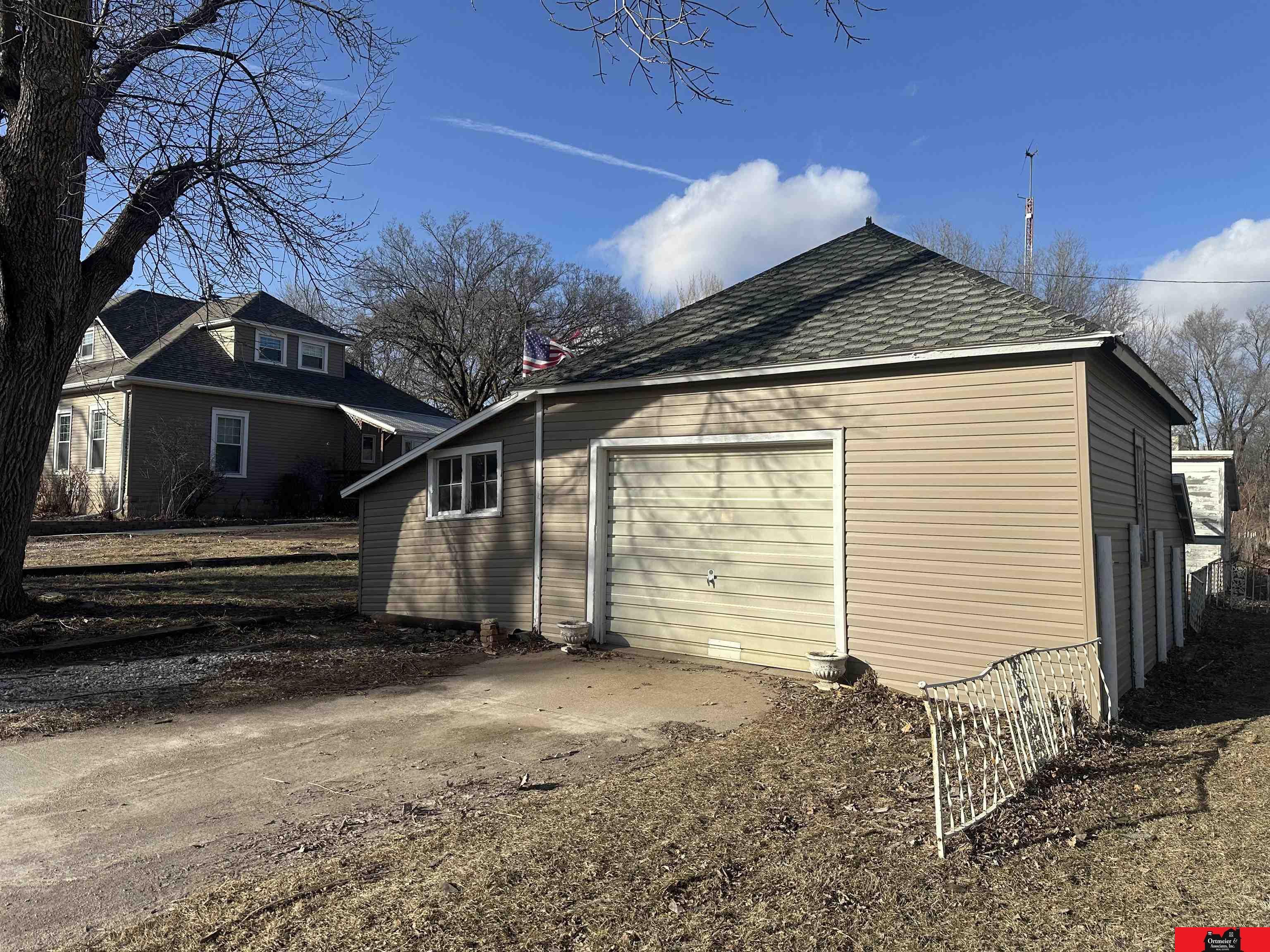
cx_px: 635
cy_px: 476
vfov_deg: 56.8
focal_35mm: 24
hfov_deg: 71.6
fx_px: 881
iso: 80
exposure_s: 1/5525
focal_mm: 6.86
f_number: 1.78
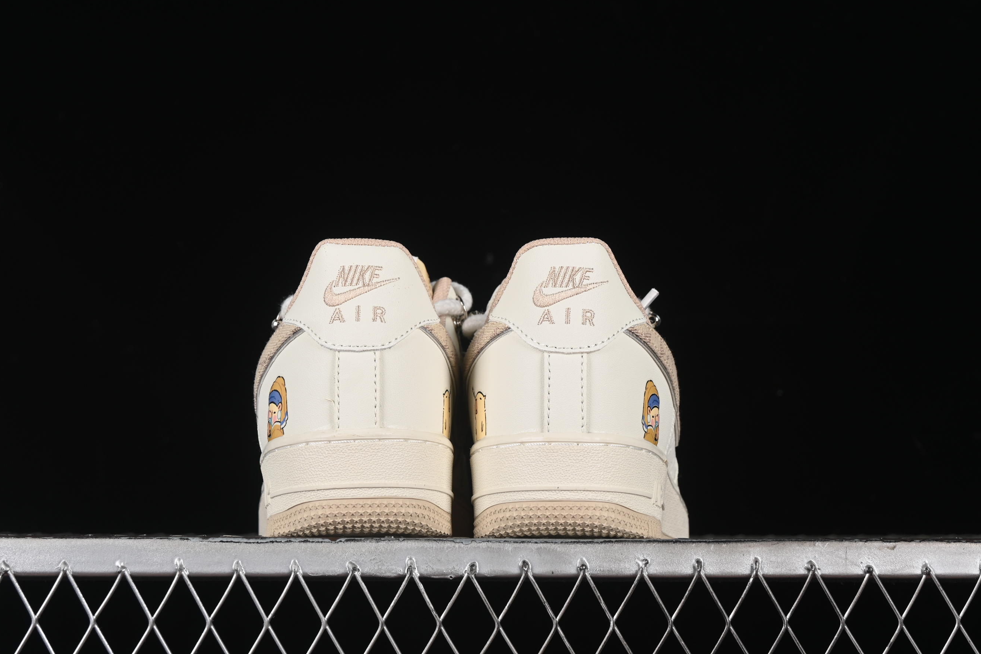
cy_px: 321
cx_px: 470
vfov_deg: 17.3
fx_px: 2153
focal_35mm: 79
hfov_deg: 25.7
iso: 160
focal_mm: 50
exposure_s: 1/80
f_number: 8
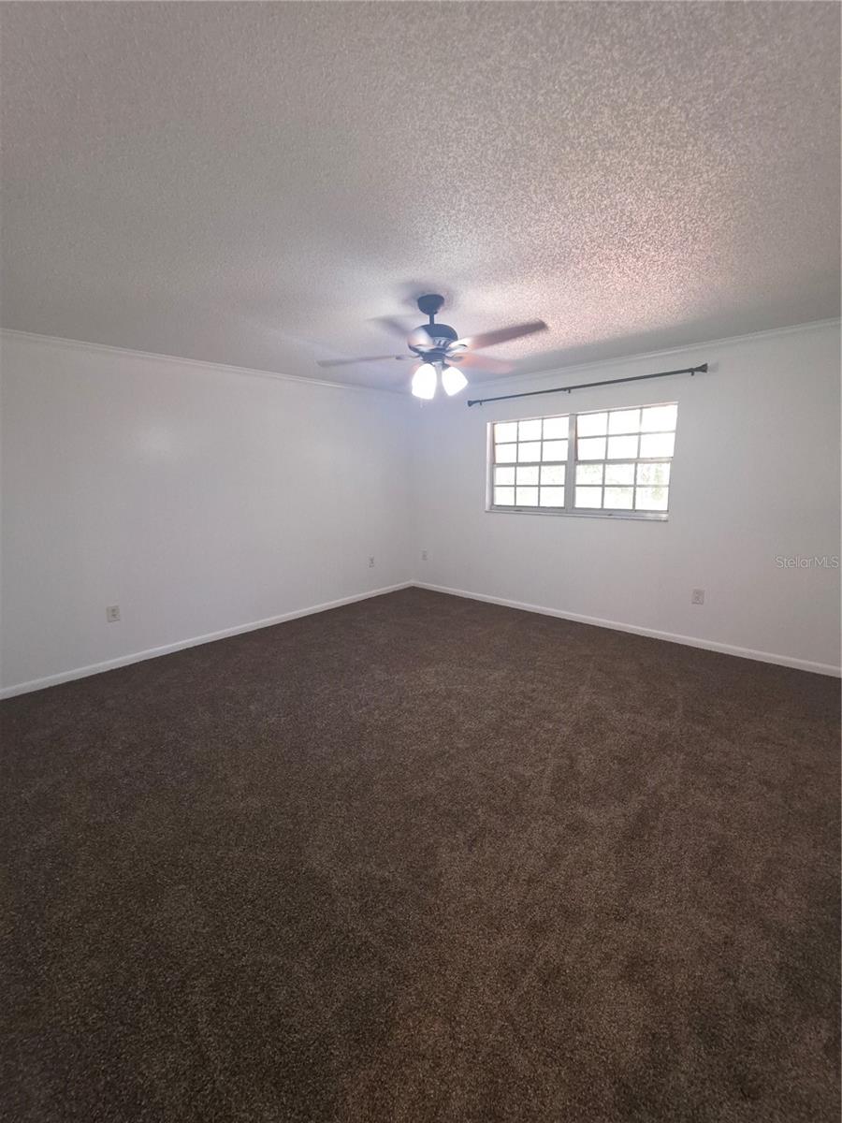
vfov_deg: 106.2
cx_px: 421
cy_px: 562
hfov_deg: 89.9
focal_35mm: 13
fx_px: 422
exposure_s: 1/60
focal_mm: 2.2
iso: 160
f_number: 1.9
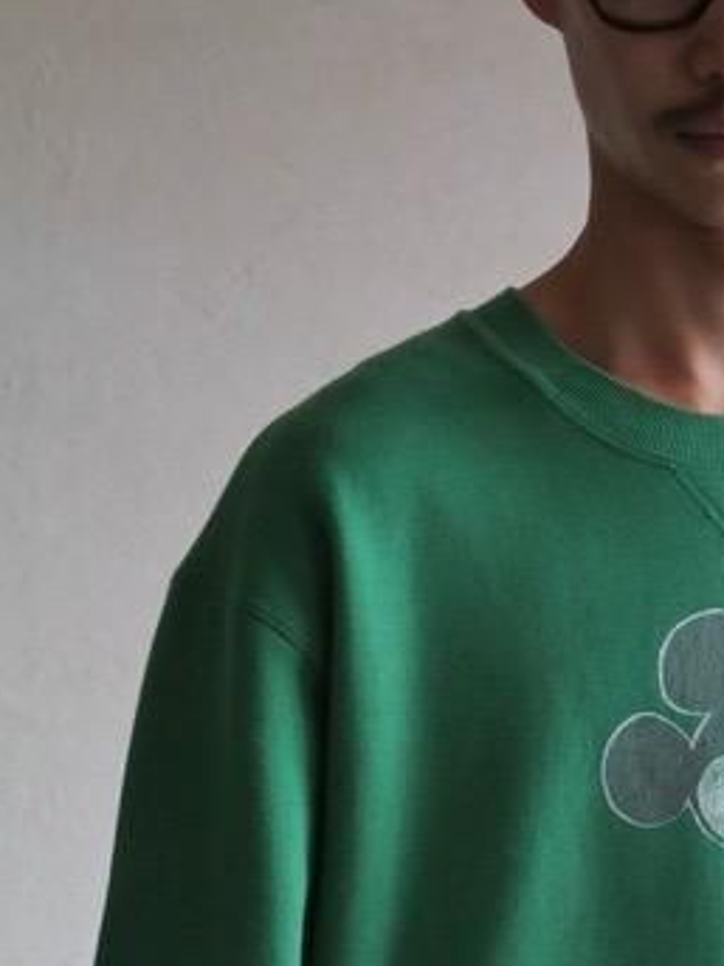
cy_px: 1176
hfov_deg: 6.2
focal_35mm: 239
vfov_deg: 8.2
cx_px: 676
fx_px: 6669
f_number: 3.9
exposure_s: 1/125
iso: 1250
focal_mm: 48
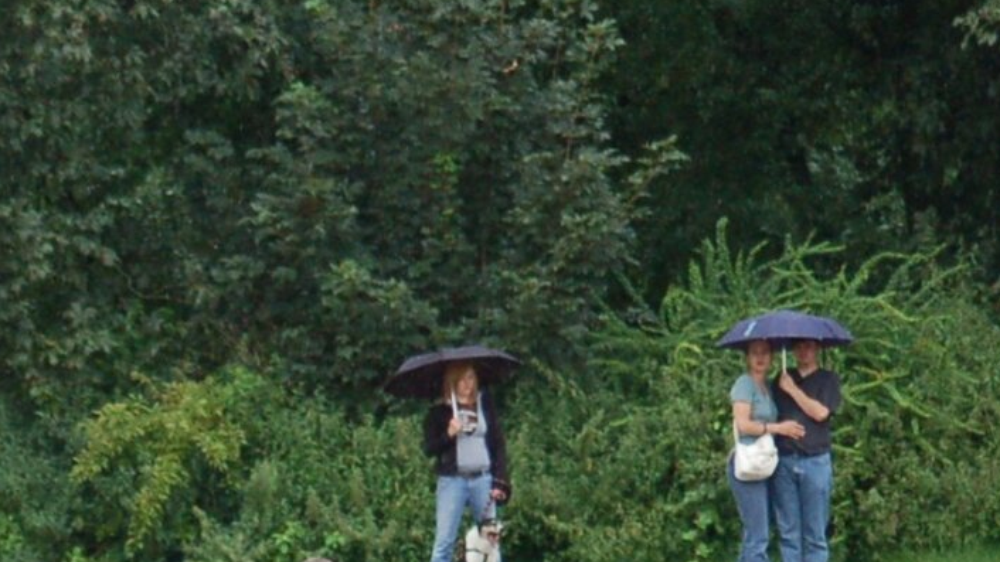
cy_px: 933
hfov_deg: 4.4
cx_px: -52
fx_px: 12965
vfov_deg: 2.5
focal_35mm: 489
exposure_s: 1/500
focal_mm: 100
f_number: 4.2
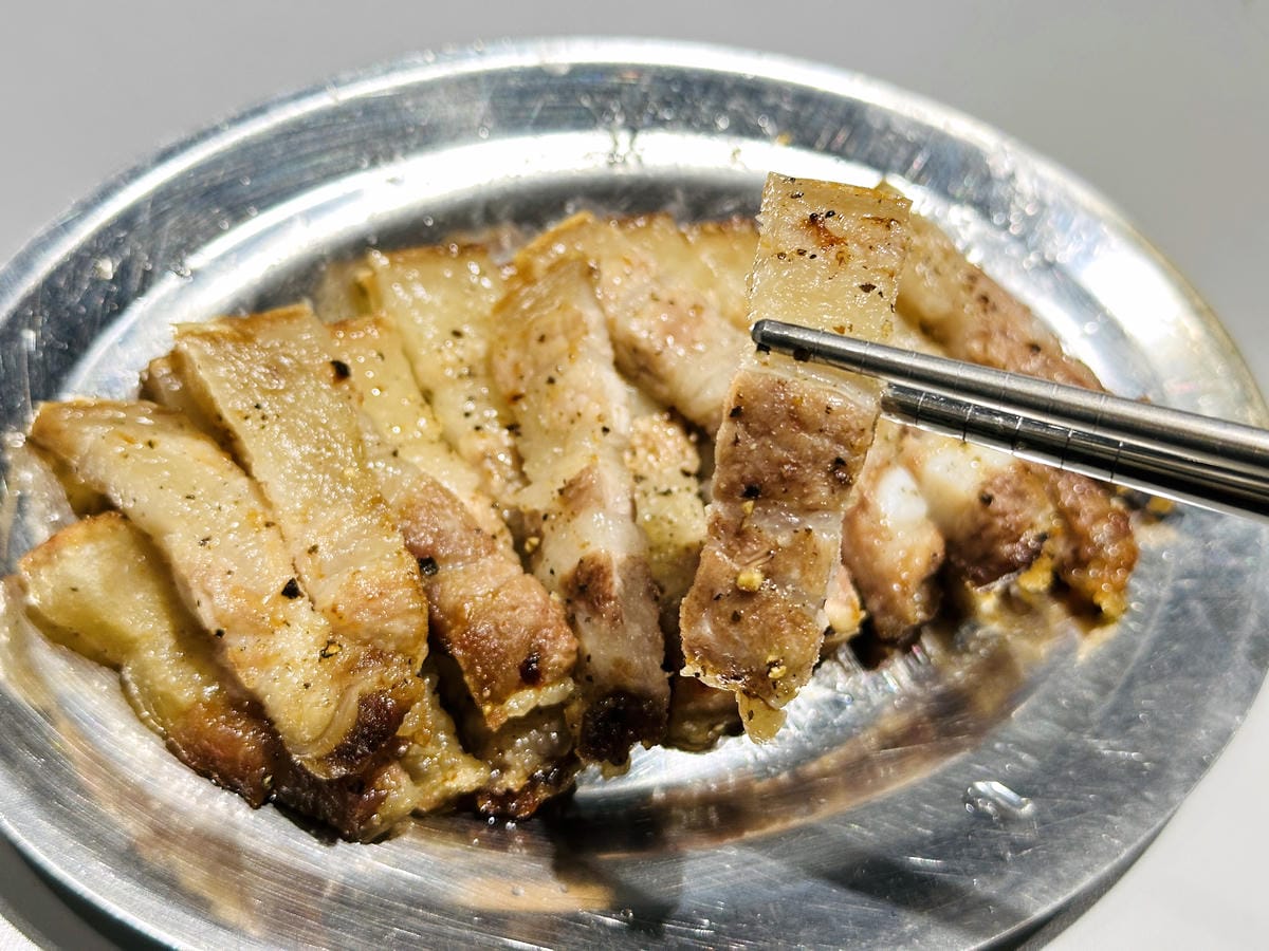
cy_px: 476
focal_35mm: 48
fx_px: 1760
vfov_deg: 30.3
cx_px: 634
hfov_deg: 39.7
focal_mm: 6.86
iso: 100
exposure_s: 1/60
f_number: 1.78
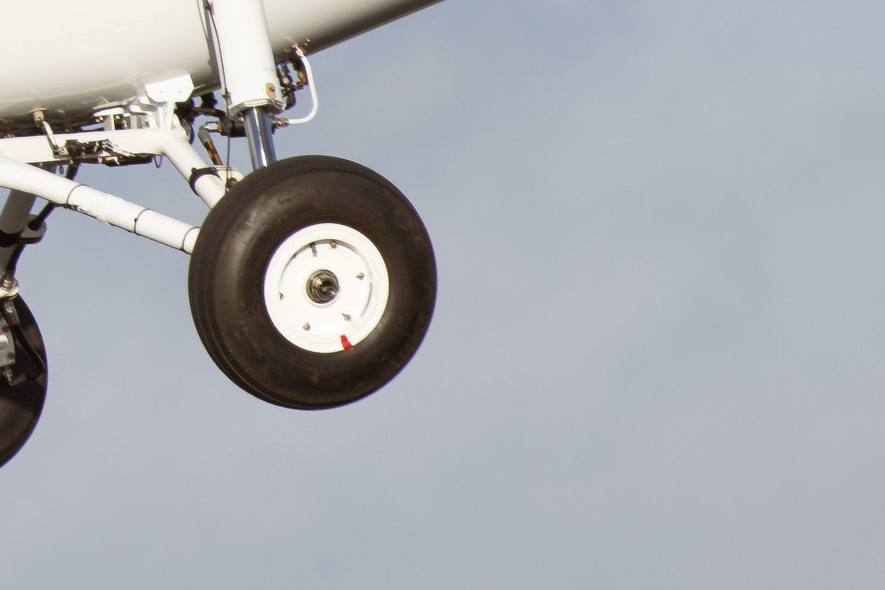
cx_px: -1309
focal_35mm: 2005
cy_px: -460
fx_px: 49292
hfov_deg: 1.0
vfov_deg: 0.7
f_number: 8
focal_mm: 321
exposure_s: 1/320
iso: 100
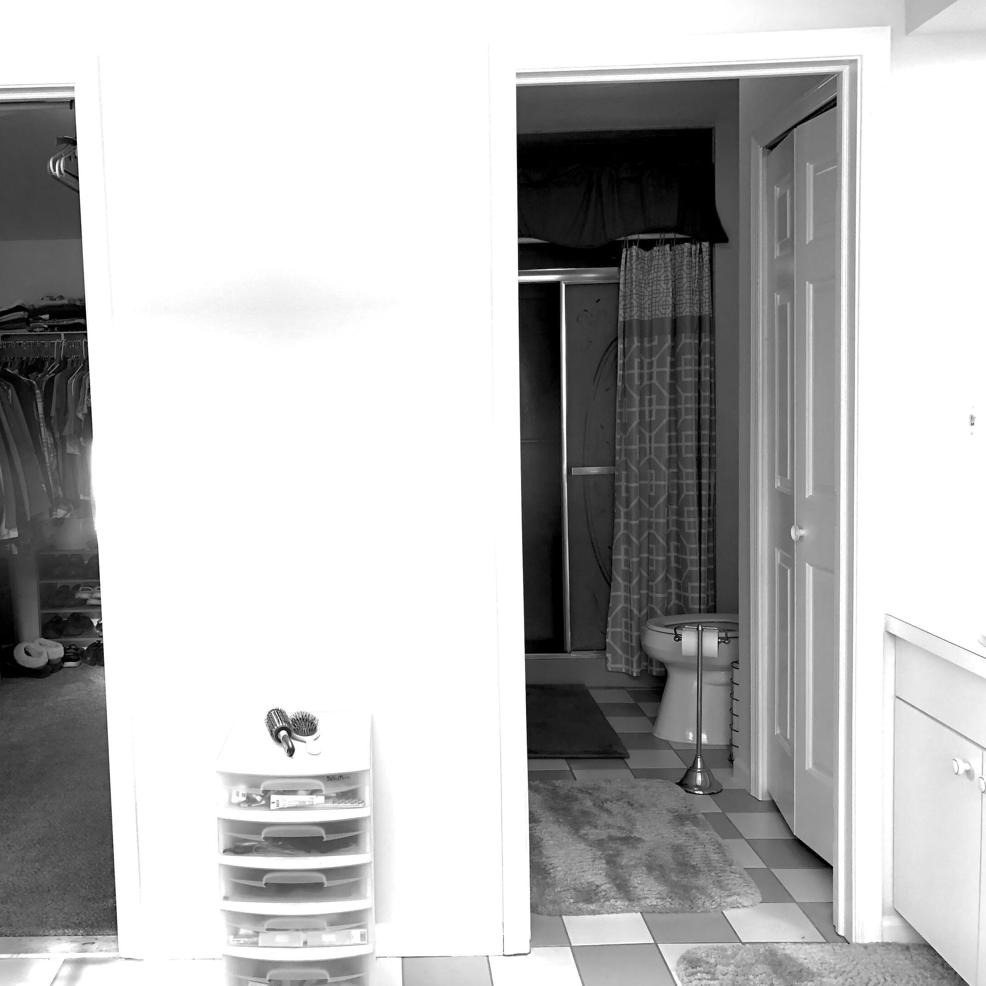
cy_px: 493
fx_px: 1096
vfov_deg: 48.5
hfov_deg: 48.0
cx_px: 365
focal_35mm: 34
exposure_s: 1/120
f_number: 1.8
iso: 50
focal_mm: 3.99
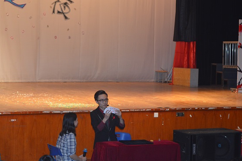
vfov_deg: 15.2
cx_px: 116
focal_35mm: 90
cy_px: 80
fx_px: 601
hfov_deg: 22.8
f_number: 5.6
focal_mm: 55
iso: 1250
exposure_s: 1/60
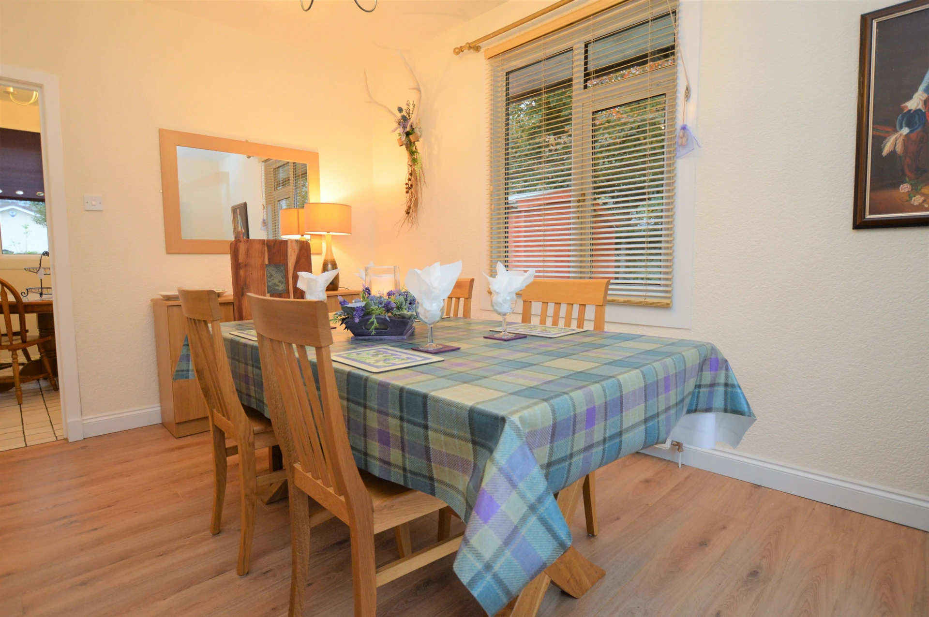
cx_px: 464
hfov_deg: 90.1
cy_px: 308
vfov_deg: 67.3
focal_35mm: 18
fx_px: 464
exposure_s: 1/60
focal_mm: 12
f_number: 3.5
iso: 800
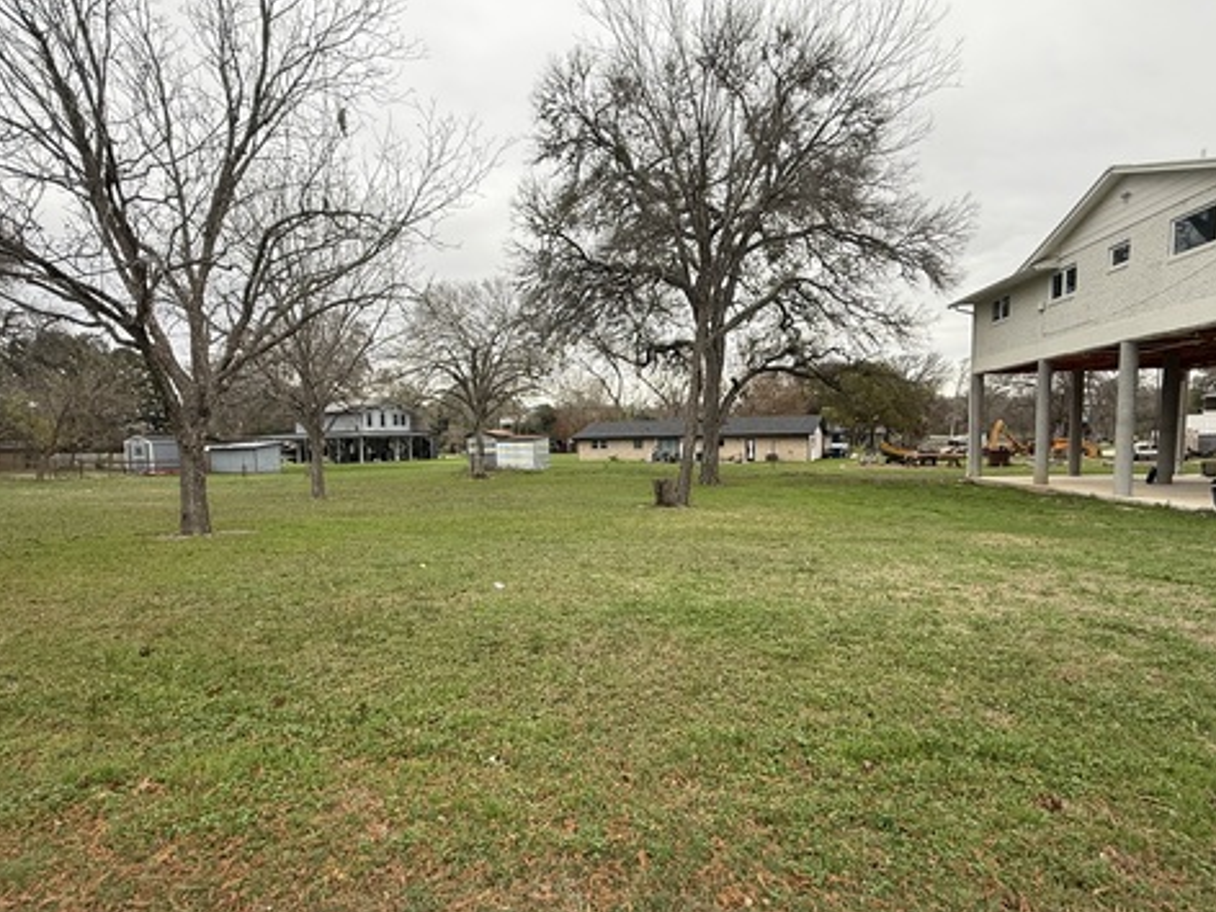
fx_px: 667
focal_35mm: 19
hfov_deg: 84.6
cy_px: 500
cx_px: 593
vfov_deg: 68.5
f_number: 2.2
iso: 50
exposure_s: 1/171
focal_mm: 2.22
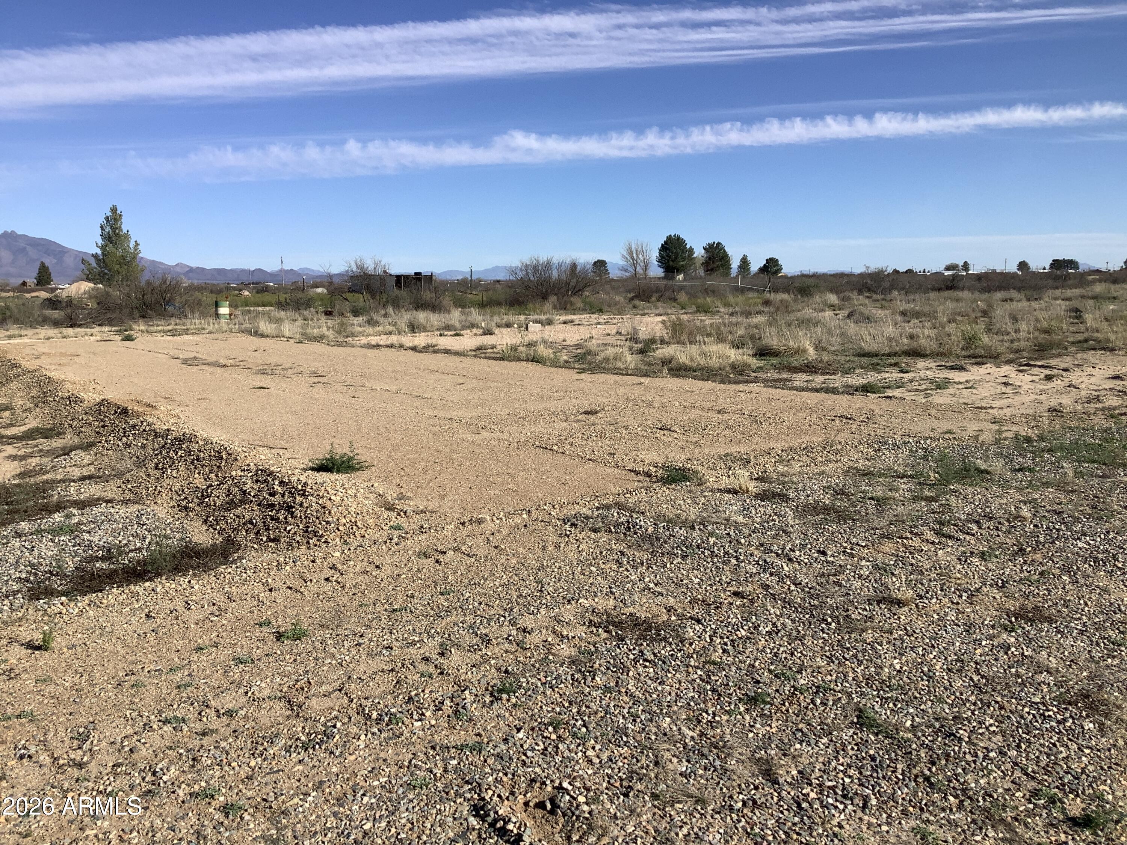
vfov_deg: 45.4
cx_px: 564
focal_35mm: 31
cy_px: 422
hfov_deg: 58.4
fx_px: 1009
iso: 25
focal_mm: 3.3
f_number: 2.4
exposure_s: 1/1894
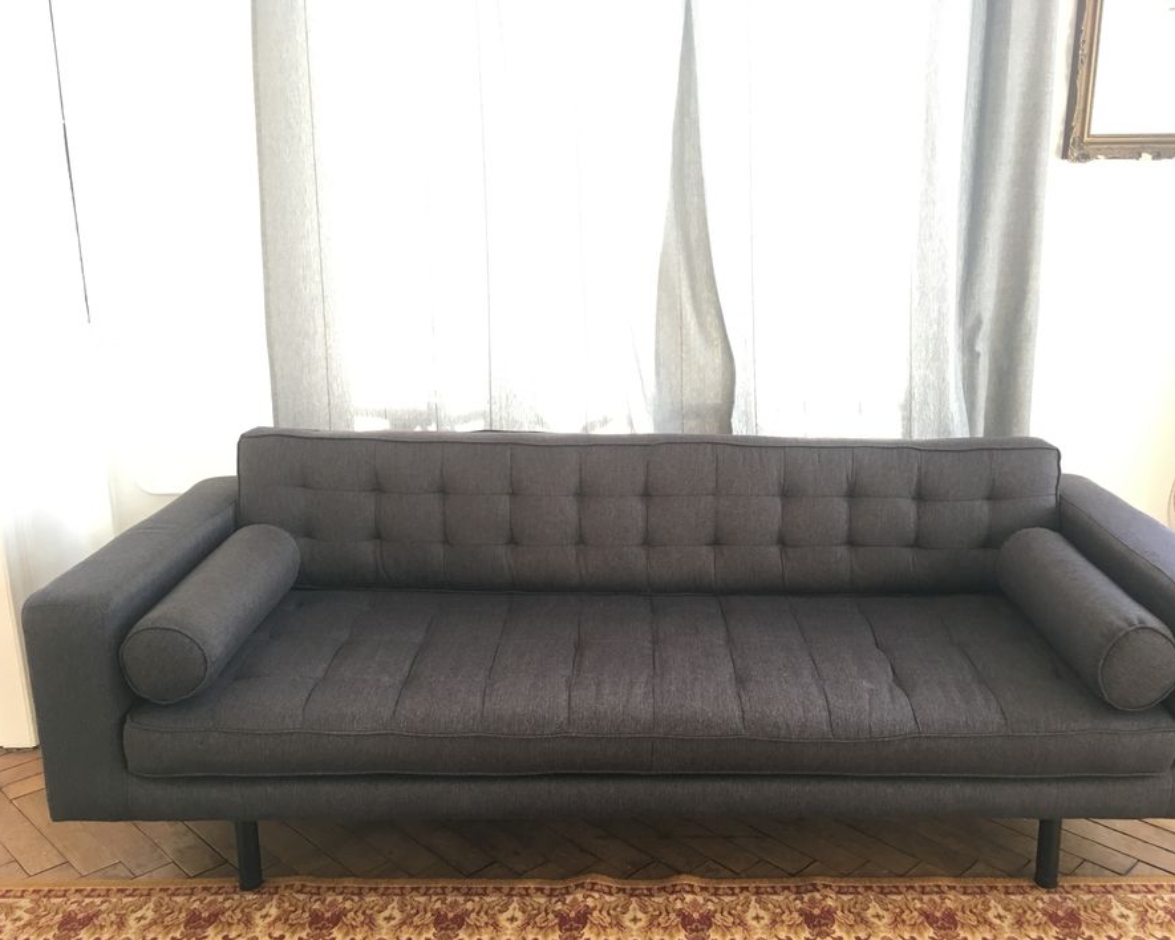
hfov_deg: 55.6
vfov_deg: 45.8
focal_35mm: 32
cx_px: 647
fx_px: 1113
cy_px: 495
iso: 50
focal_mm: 4.15
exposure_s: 1/33
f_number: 2.2
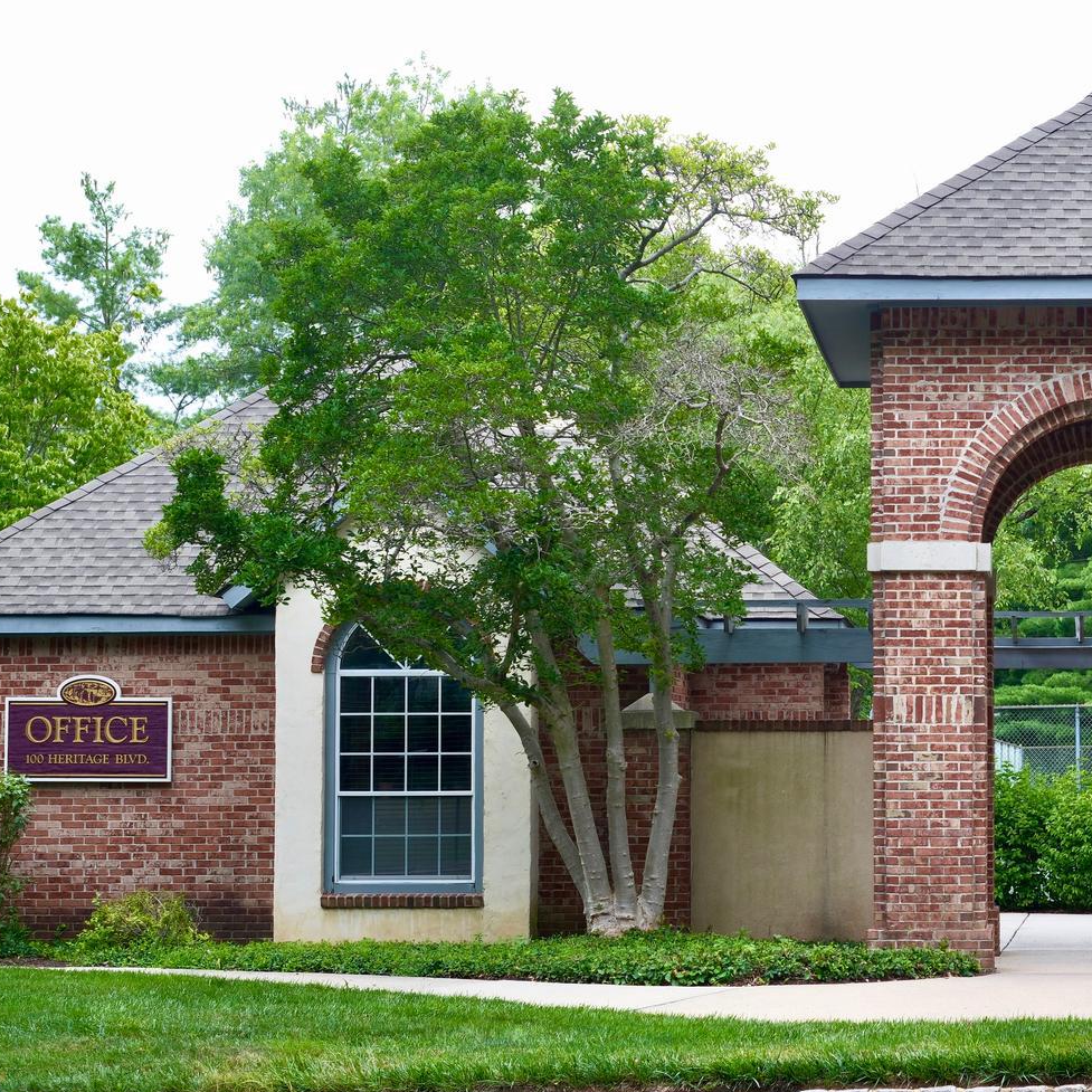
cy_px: 578
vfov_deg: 23.7
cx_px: 949
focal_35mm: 73
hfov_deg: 23.2
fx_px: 2605
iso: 125
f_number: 5
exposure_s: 1/60
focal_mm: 27
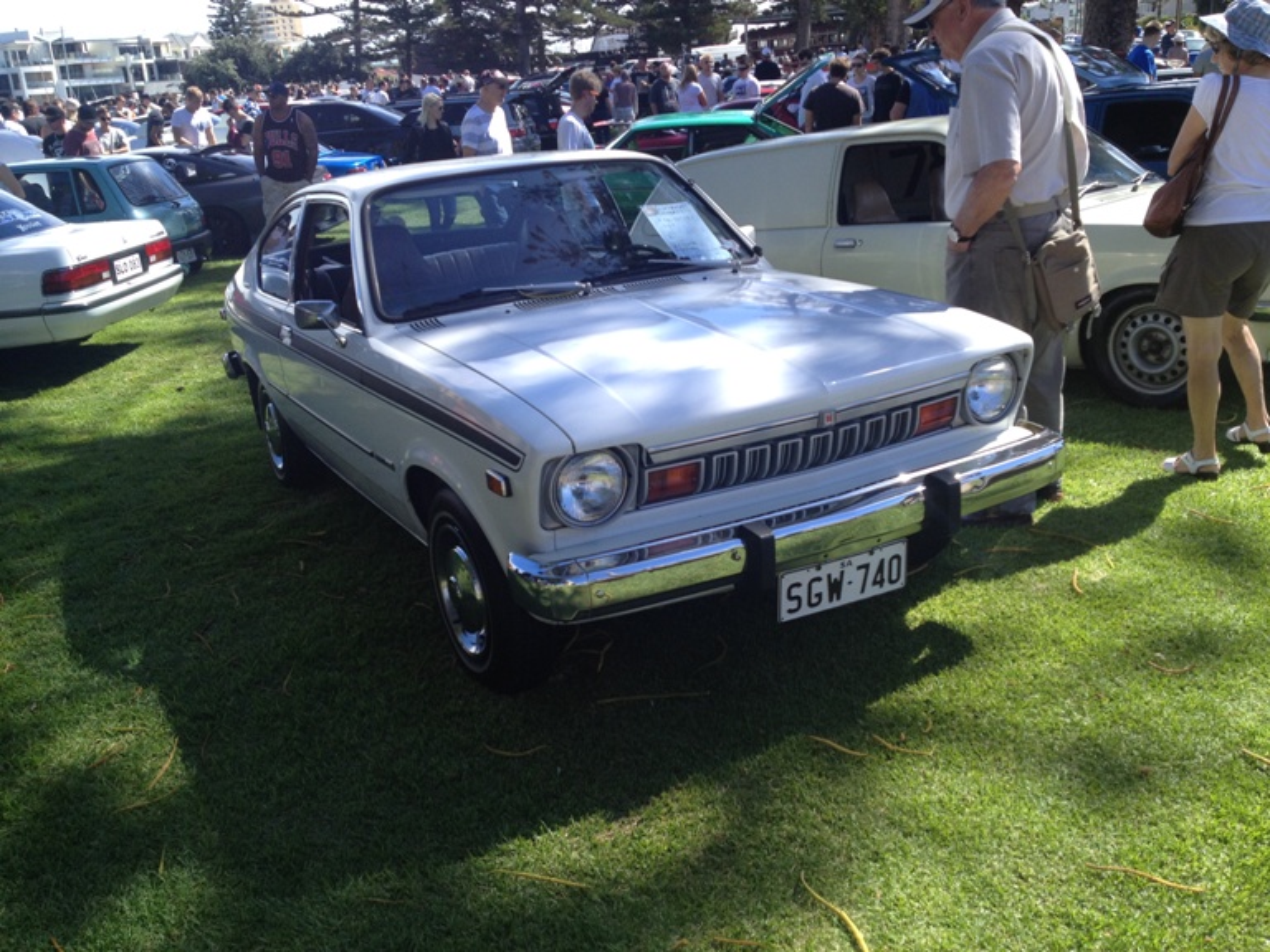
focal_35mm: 35
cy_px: 476
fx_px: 1284
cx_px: 635
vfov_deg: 40.7
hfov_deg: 52.6
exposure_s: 1/690
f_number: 2.4
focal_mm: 4.28
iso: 50
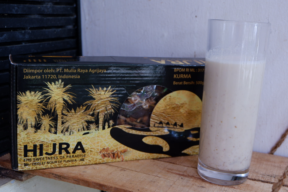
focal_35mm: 47
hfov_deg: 41.9
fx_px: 376
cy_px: 96
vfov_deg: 28.6
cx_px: 144
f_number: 4.7
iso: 640
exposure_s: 1/70
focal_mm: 31
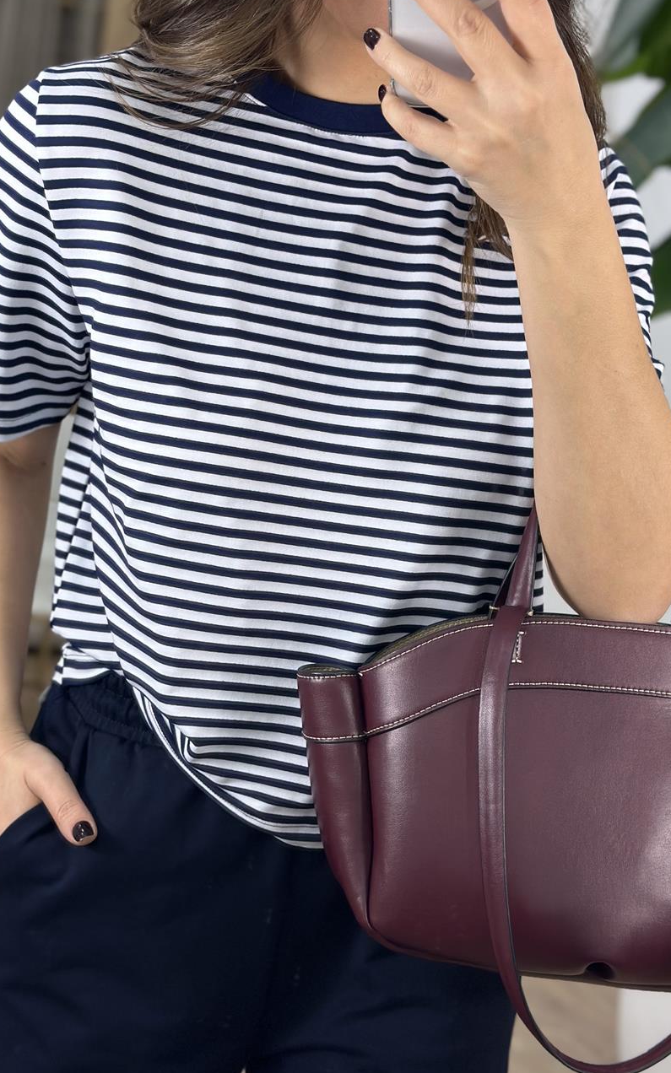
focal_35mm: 64
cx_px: 306
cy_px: 504
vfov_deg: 32.0
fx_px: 1873
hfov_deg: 20.3
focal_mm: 6.86
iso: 64
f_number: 1.78
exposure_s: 1/132
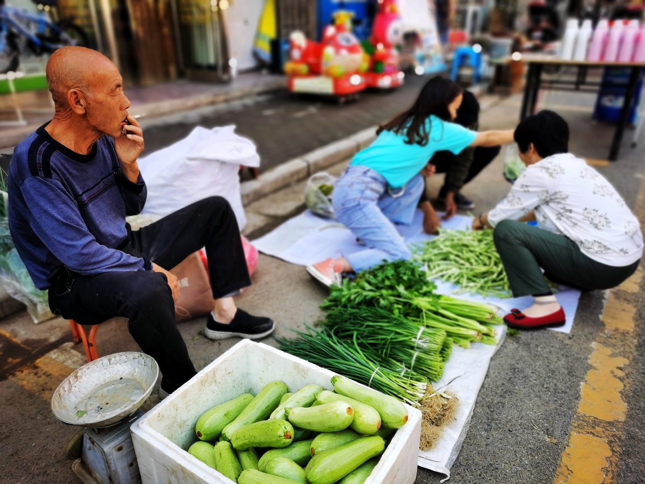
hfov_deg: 65.3
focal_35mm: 27
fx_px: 503
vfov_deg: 51.4
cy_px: 242
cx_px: 322
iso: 50
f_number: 1.8
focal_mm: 5.58
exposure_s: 1/434
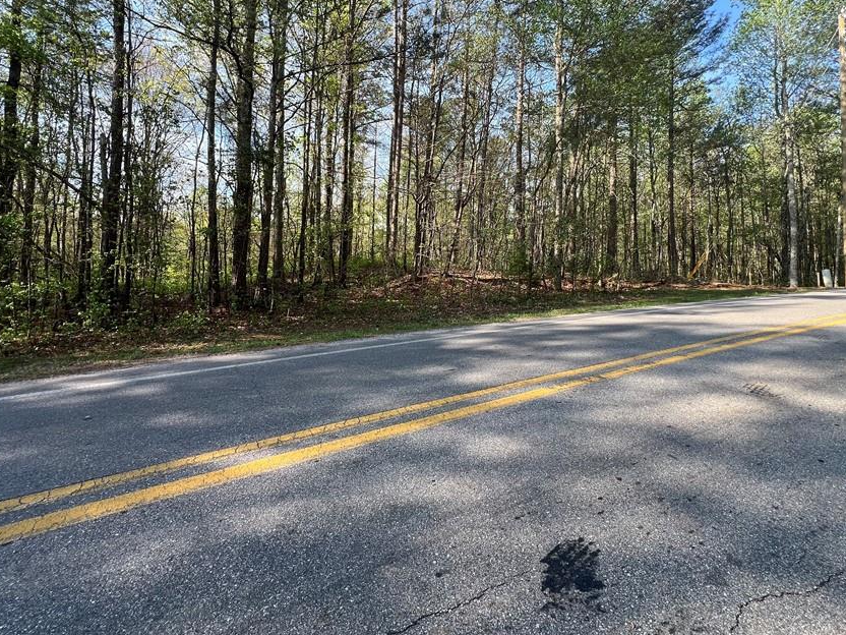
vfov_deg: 77.4
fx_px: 391
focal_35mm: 16
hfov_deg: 94.5
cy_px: 261
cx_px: 427
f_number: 1.8
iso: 32
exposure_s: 1/253
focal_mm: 1.57
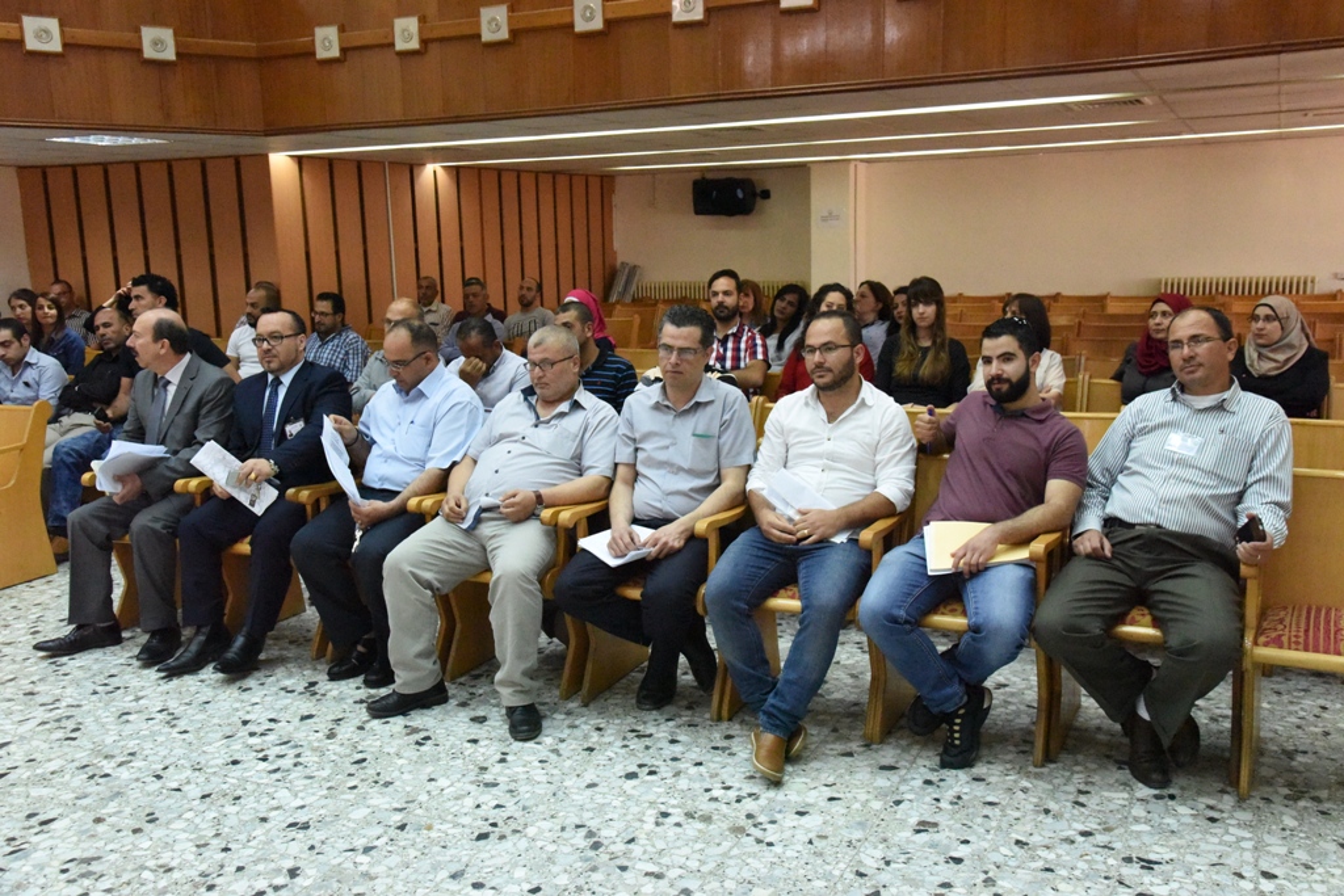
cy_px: 448
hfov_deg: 58.7
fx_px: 1195
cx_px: 672
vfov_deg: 41.1
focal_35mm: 32
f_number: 9
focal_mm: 32
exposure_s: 1/320
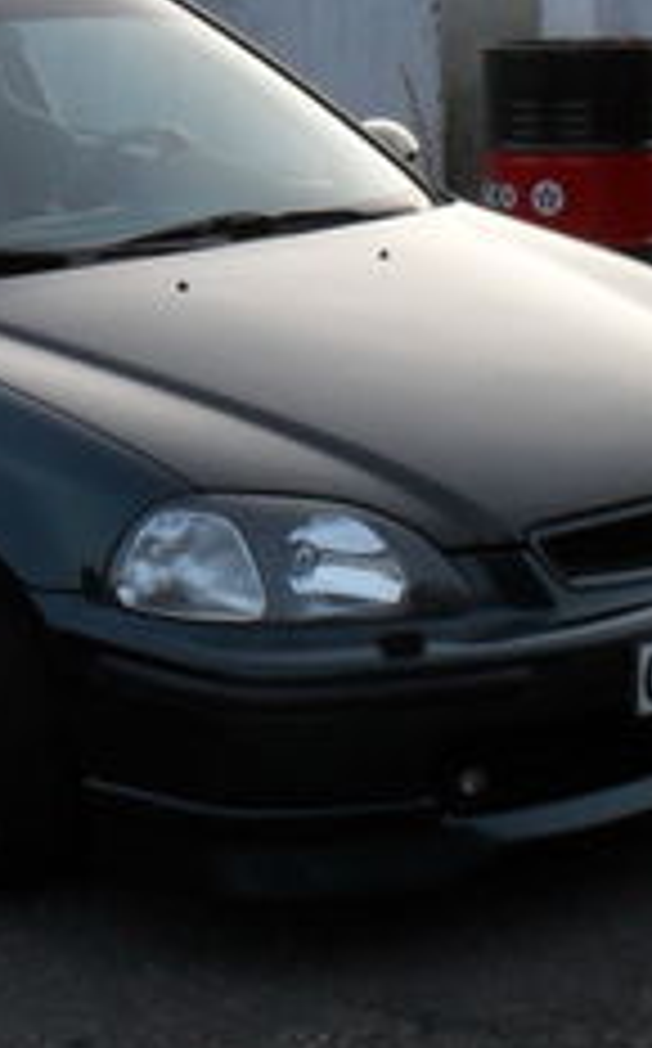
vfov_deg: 20.3
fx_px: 2909
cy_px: 351
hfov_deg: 12.7
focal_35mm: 102
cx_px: 45
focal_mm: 6.3
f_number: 3.2
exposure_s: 1/30
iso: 200
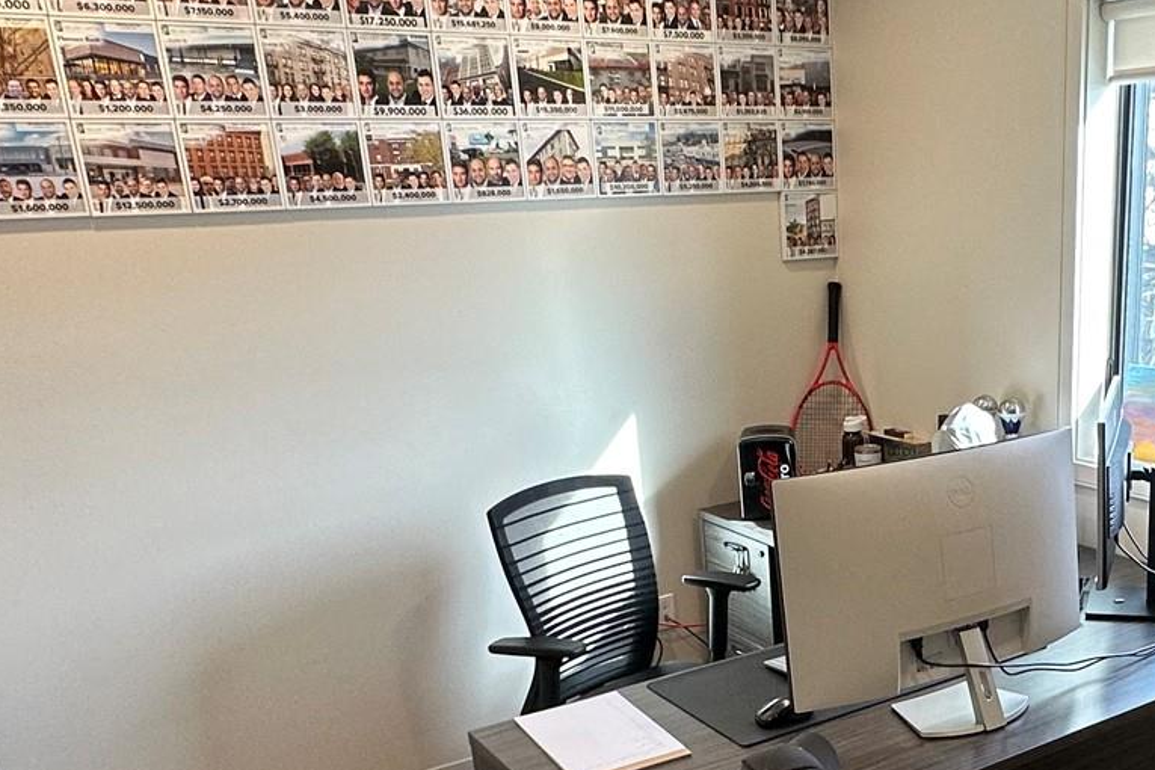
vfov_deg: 33.4
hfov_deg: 47.7
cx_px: 862
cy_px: 599
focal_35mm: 39
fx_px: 1251
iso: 125
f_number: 2.2
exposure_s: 1/120
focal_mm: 2.22
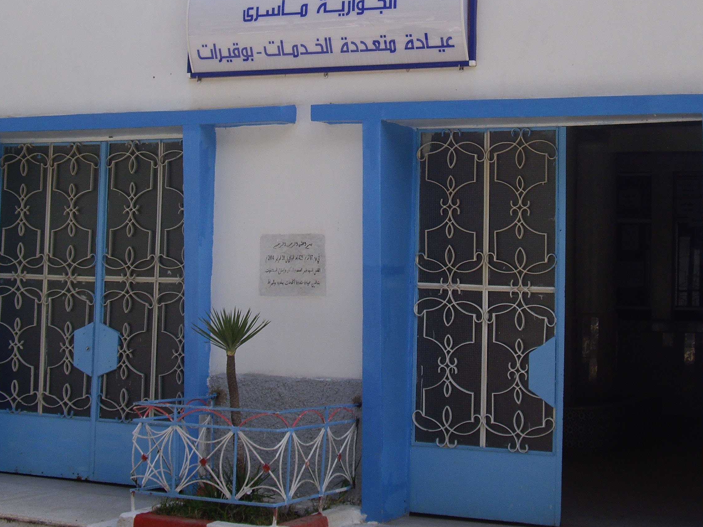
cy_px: 122
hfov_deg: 26.3
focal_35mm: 74
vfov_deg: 19.7
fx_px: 1503
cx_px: 394
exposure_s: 1/100
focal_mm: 9.6
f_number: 8.8
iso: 64
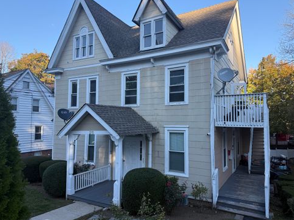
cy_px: 109
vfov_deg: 54.9
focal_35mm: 25
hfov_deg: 69.4
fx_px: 212
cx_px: 152
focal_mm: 6.76
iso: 100
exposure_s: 1/979
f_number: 1.78
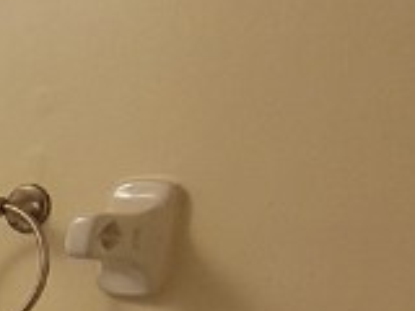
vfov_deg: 16.9
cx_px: -607
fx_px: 995
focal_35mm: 83
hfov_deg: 14.4
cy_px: 389
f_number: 2.2
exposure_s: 1/60
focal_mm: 2.2
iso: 250
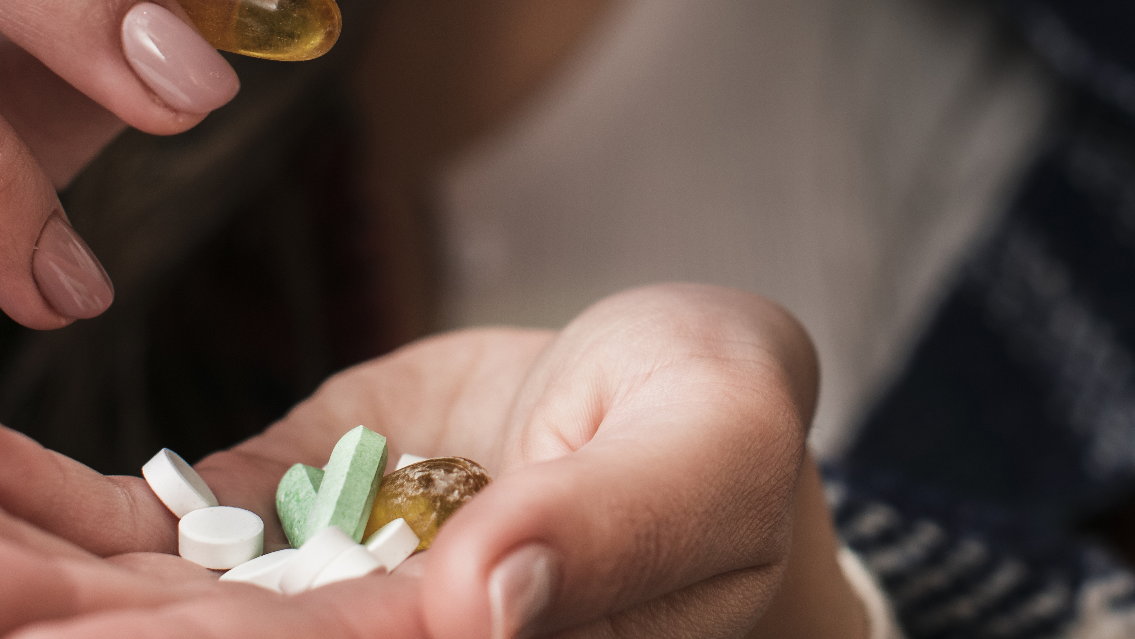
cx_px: 811
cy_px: 6
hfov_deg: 17.5
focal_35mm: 122
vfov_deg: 9.9
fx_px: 3672
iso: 320
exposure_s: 1/160
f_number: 4
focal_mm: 50
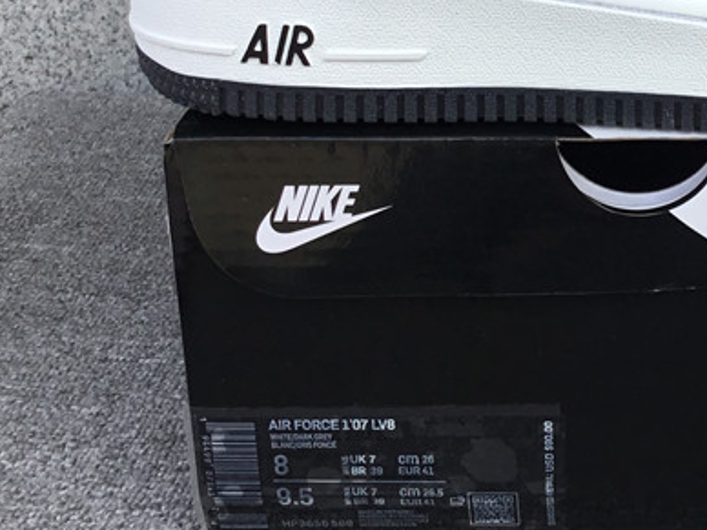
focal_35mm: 72
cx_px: 678
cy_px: 23
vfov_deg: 19.9
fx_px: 1471
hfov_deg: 25.9
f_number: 2.4
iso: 25
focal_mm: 3.3
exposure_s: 1/344
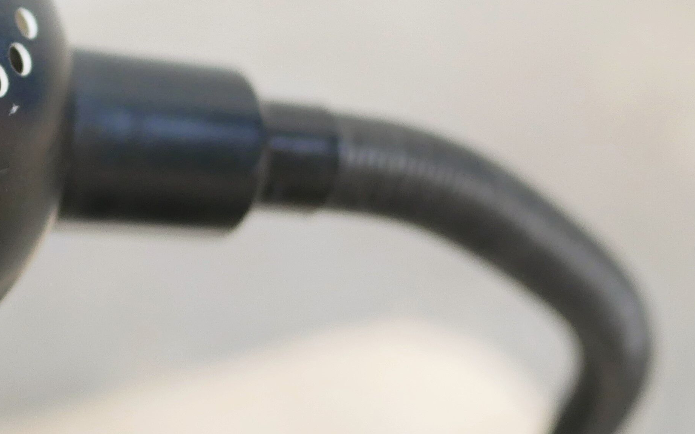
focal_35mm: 106
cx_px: 25
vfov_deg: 12.3
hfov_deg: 19.2
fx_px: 2007
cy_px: 52
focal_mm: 20
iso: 800
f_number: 1.7
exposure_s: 1/60
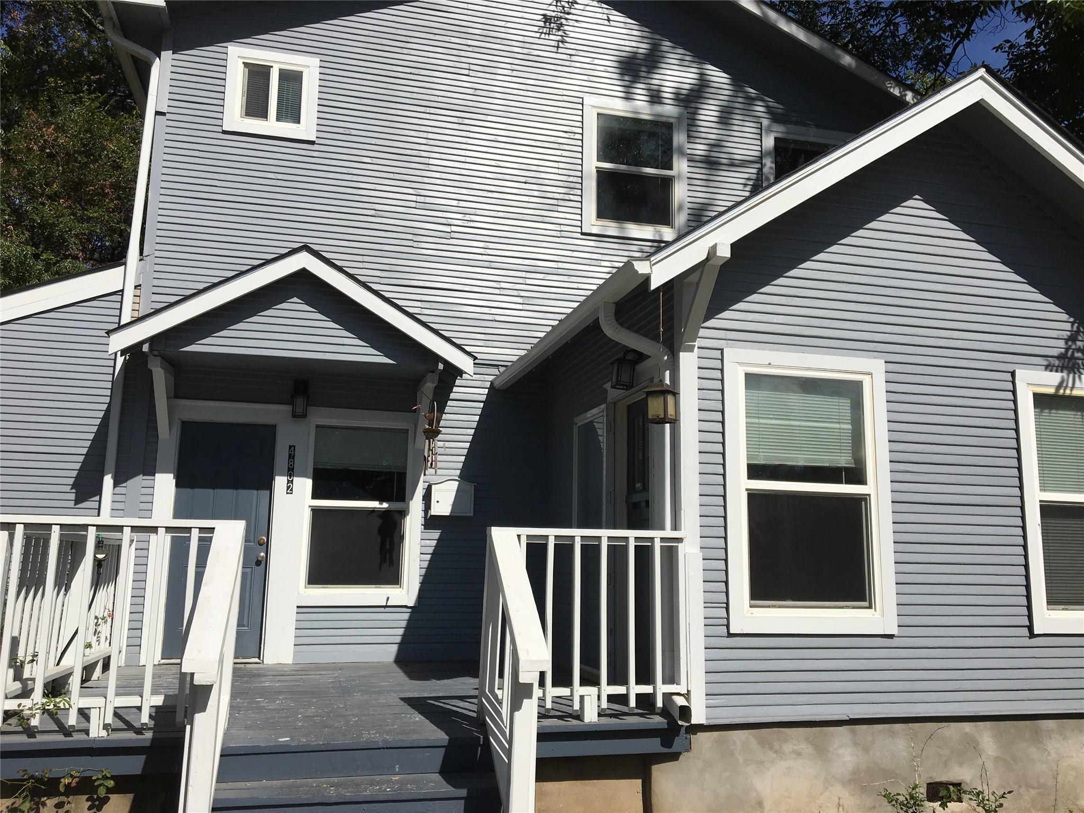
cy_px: 406
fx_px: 908
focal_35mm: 29
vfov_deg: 48.2
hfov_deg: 61.7
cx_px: 542
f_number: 2.2
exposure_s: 1/4049
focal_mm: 4.15
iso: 25
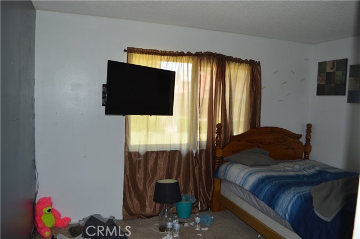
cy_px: 120
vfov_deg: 47.8
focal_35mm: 27
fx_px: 270
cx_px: 180
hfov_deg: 67.4
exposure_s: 1/60
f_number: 3.5
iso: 400
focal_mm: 18
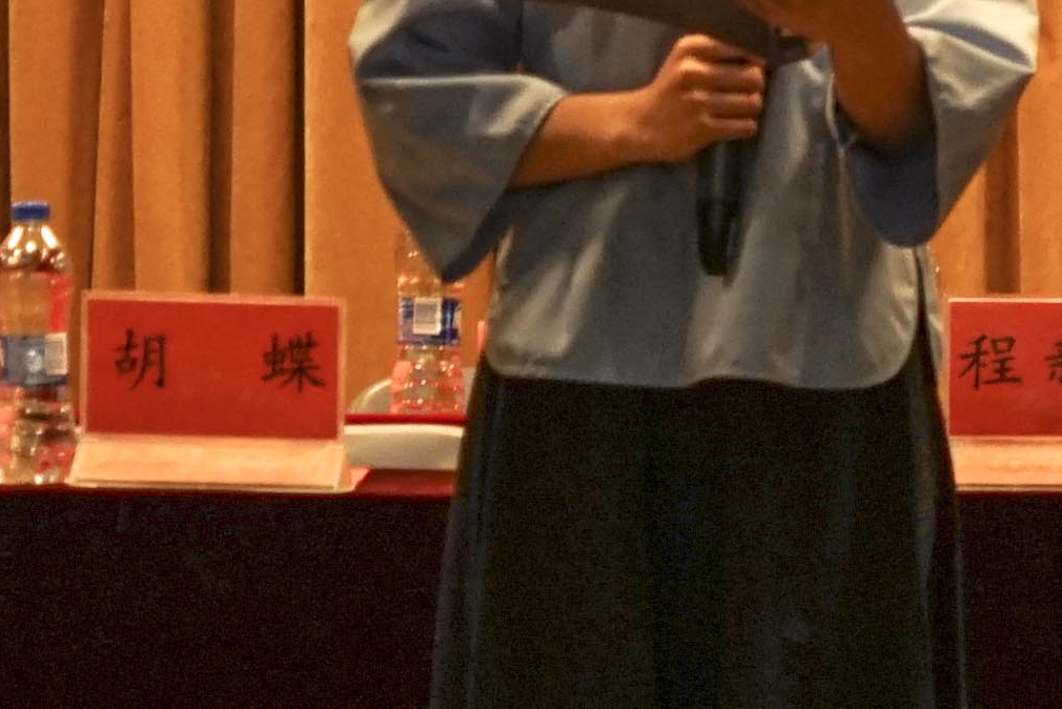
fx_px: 19091
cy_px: -218
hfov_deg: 3.2
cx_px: 1460
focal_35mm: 647
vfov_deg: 2.1
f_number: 5.6
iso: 800
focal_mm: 112
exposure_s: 1/45
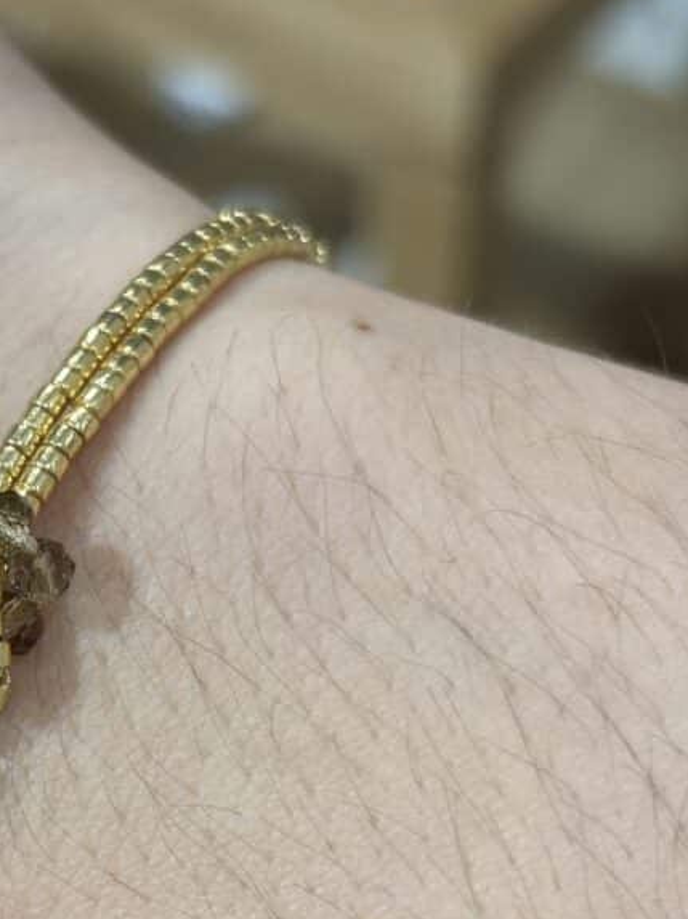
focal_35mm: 93
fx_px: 2467
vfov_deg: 20.8
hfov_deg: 15.7
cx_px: 75
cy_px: 755
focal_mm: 5.96
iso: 50
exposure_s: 1/100
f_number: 1.6
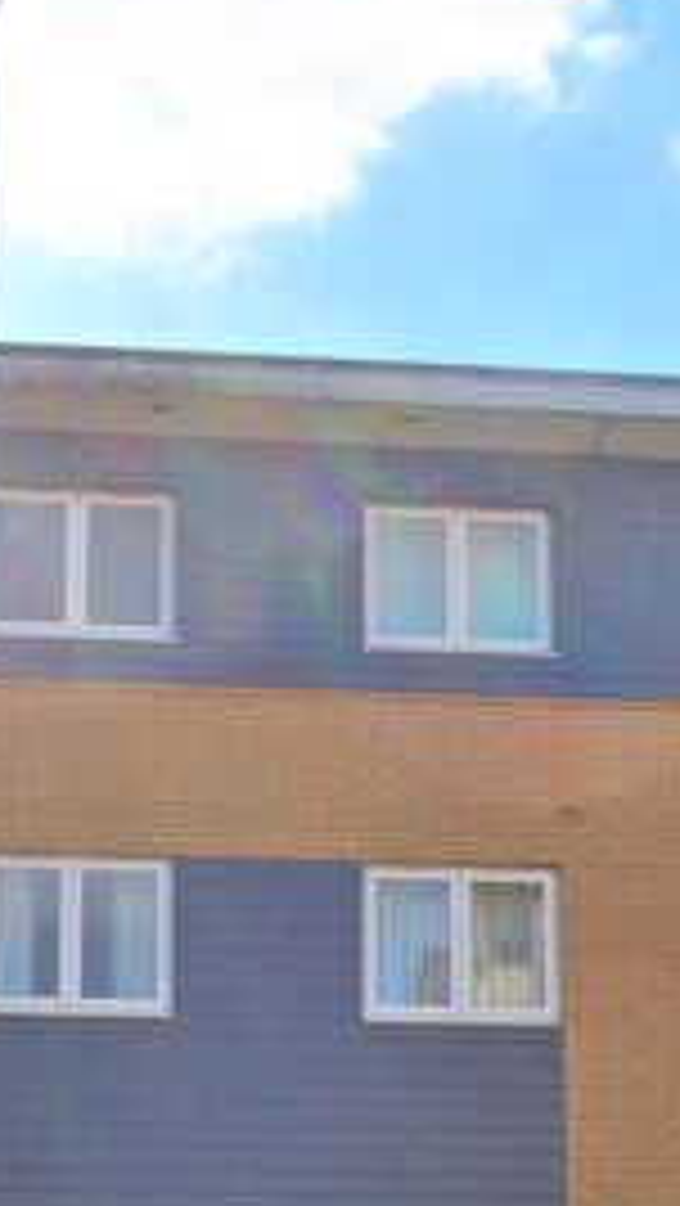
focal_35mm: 82
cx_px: 252
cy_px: 803
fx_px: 2625
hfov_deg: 14.7
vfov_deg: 25.8
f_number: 10
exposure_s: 1/200
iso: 100
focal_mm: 20
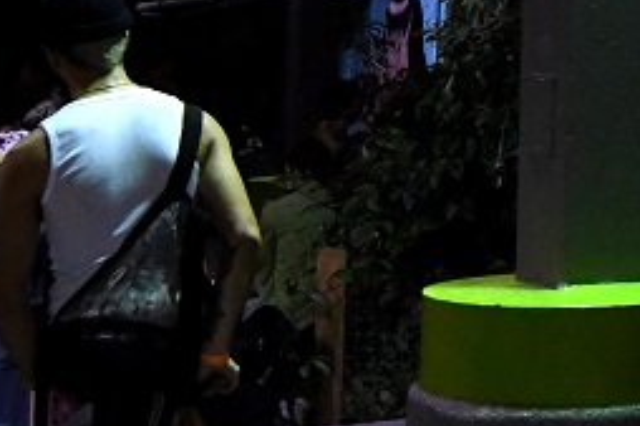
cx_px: 907
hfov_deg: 17.6
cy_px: -154
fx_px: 1890
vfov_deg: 12.4
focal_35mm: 106
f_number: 3.2
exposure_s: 1/125
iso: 5000
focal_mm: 15
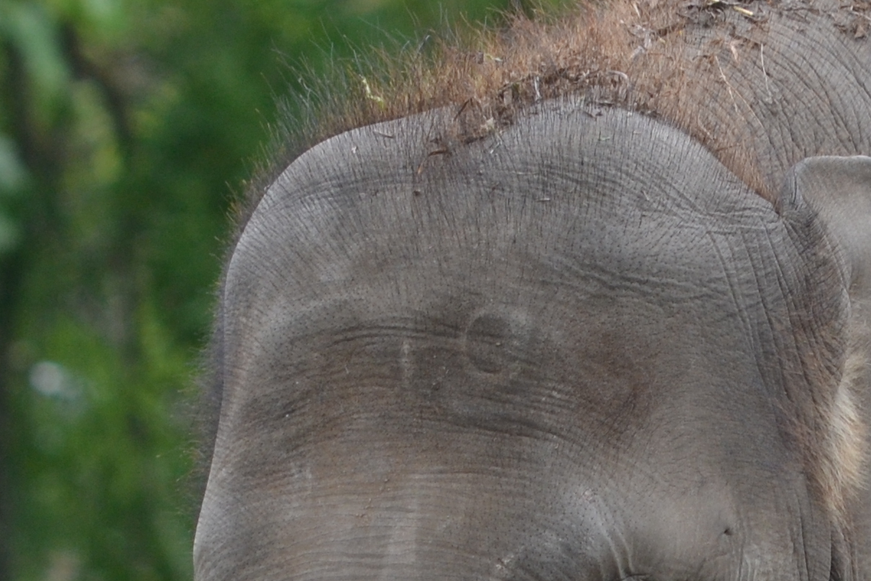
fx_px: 35994
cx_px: 756
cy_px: 841
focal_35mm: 1488
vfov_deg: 0.9
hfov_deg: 1.4
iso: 400
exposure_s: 1/320
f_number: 5.6
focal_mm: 260
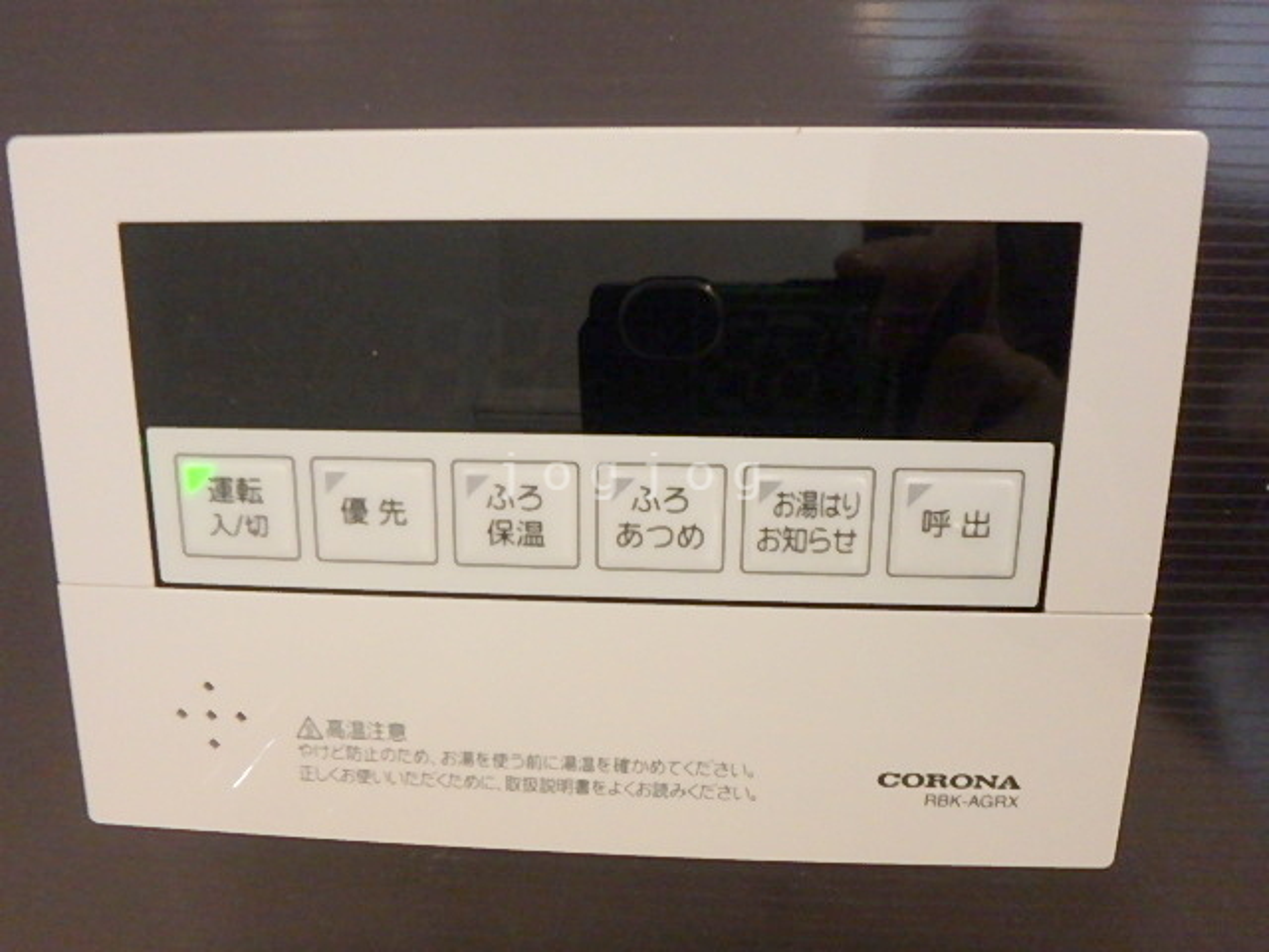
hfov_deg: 79.0
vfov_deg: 63.4
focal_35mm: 21
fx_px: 770
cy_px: 476
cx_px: 634
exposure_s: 1/15
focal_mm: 3.7
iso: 800
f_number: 3.5
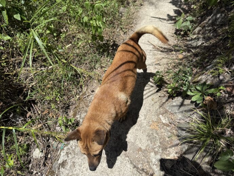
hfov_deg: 71.6
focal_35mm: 24
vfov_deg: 56.8
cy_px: 88
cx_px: 117
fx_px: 162
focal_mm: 6.76
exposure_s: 1/4167
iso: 80
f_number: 1.78
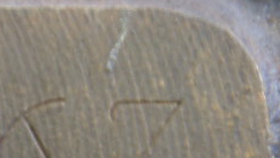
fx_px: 787
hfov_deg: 18.7
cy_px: 202
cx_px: -85
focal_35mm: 106
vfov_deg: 11.2
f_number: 4.7
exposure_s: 1/4
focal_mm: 6.64
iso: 320
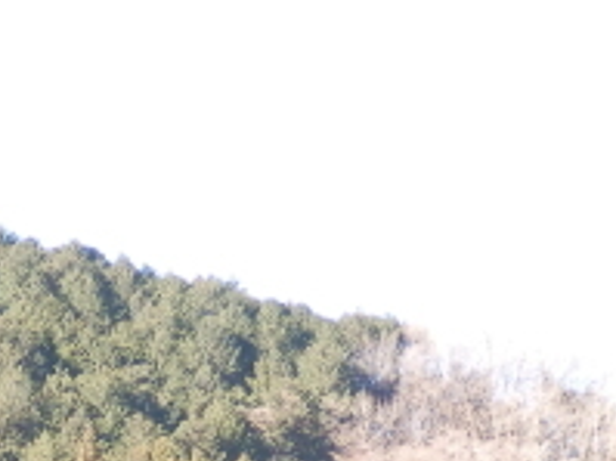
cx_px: -170
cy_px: 761
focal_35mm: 137
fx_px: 2436
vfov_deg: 10.3
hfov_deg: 13.9
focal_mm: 6.6
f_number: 3.6
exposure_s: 1/80
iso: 80
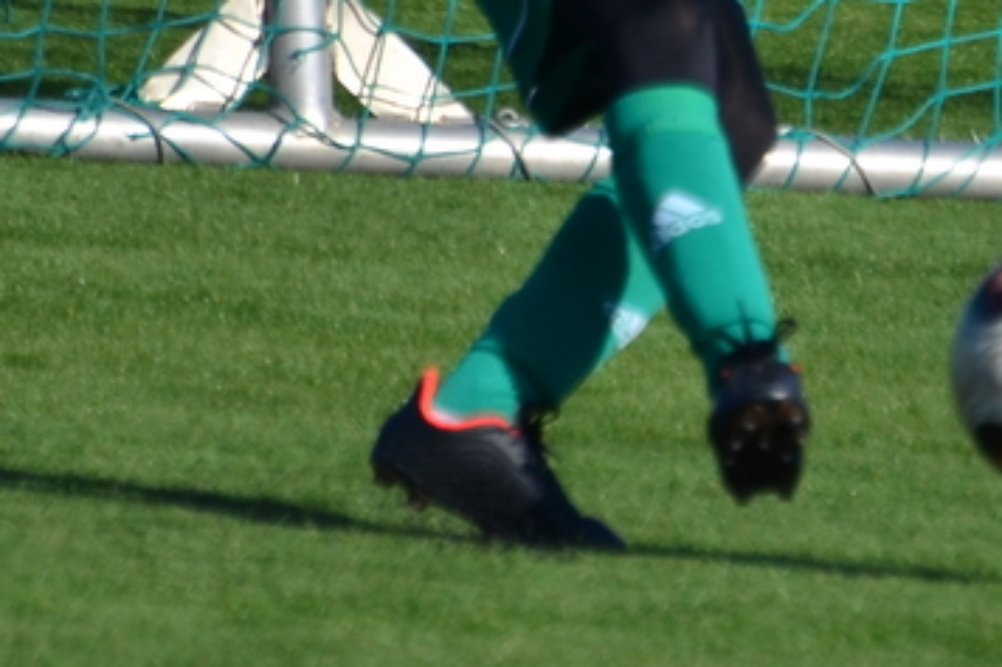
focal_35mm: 1518
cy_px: -214
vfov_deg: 0.9
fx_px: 42229
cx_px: 1106
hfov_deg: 1.4
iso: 140
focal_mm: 300
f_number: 5.6
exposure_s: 1/800
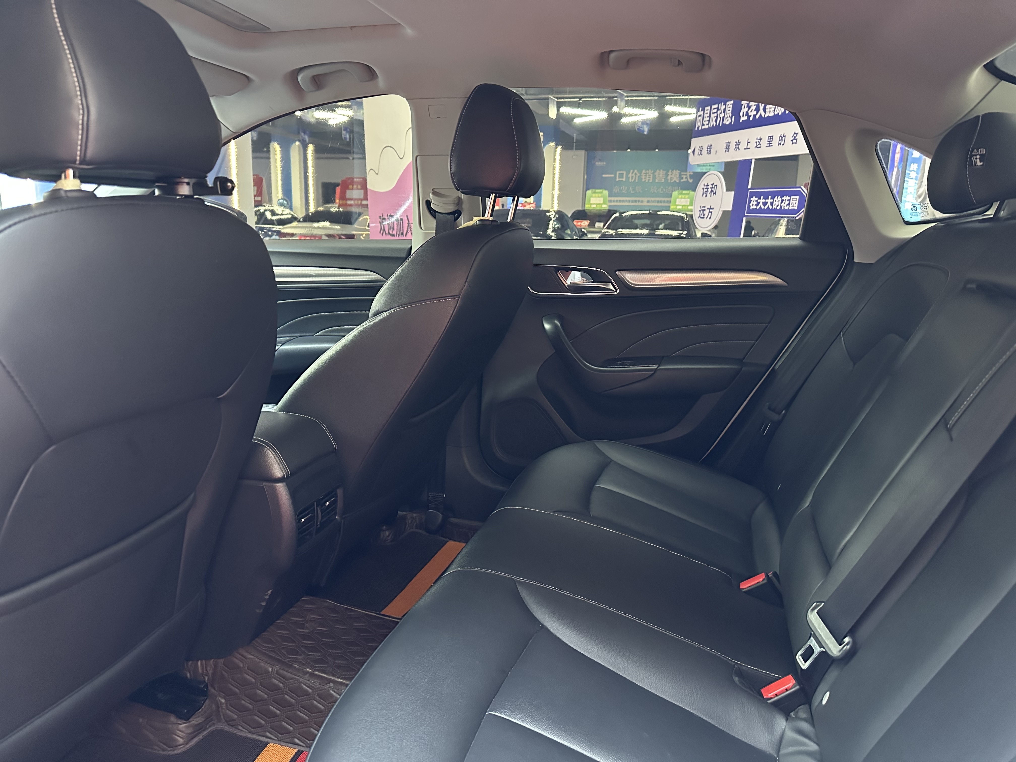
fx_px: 704
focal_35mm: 24
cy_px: 381
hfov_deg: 71.6
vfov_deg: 56.8
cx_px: 508
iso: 800
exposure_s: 1/33
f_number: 1.78
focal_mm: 6.86
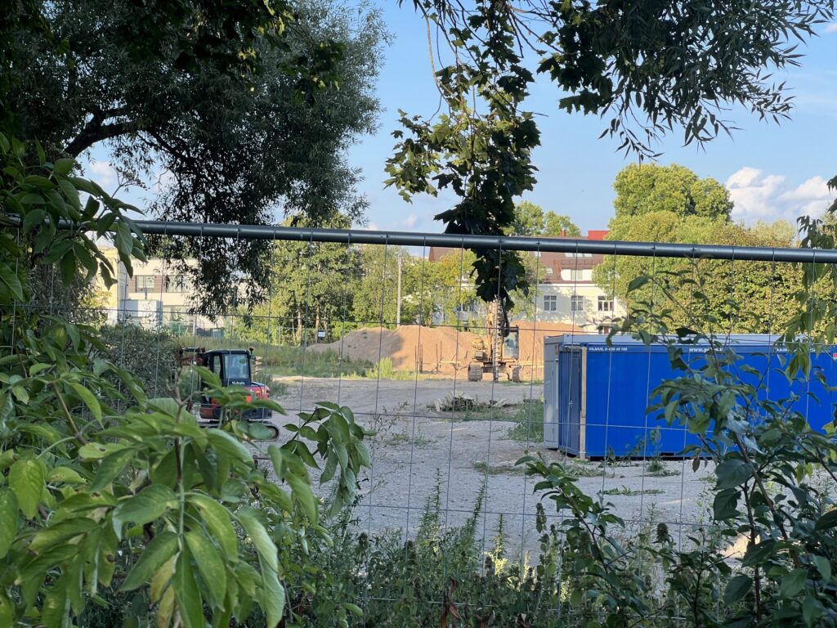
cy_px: 314
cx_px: 418
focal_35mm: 77
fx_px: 1862
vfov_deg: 19.1
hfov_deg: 25.3
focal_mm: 9
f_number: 2.8
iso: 32
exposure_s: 1/172
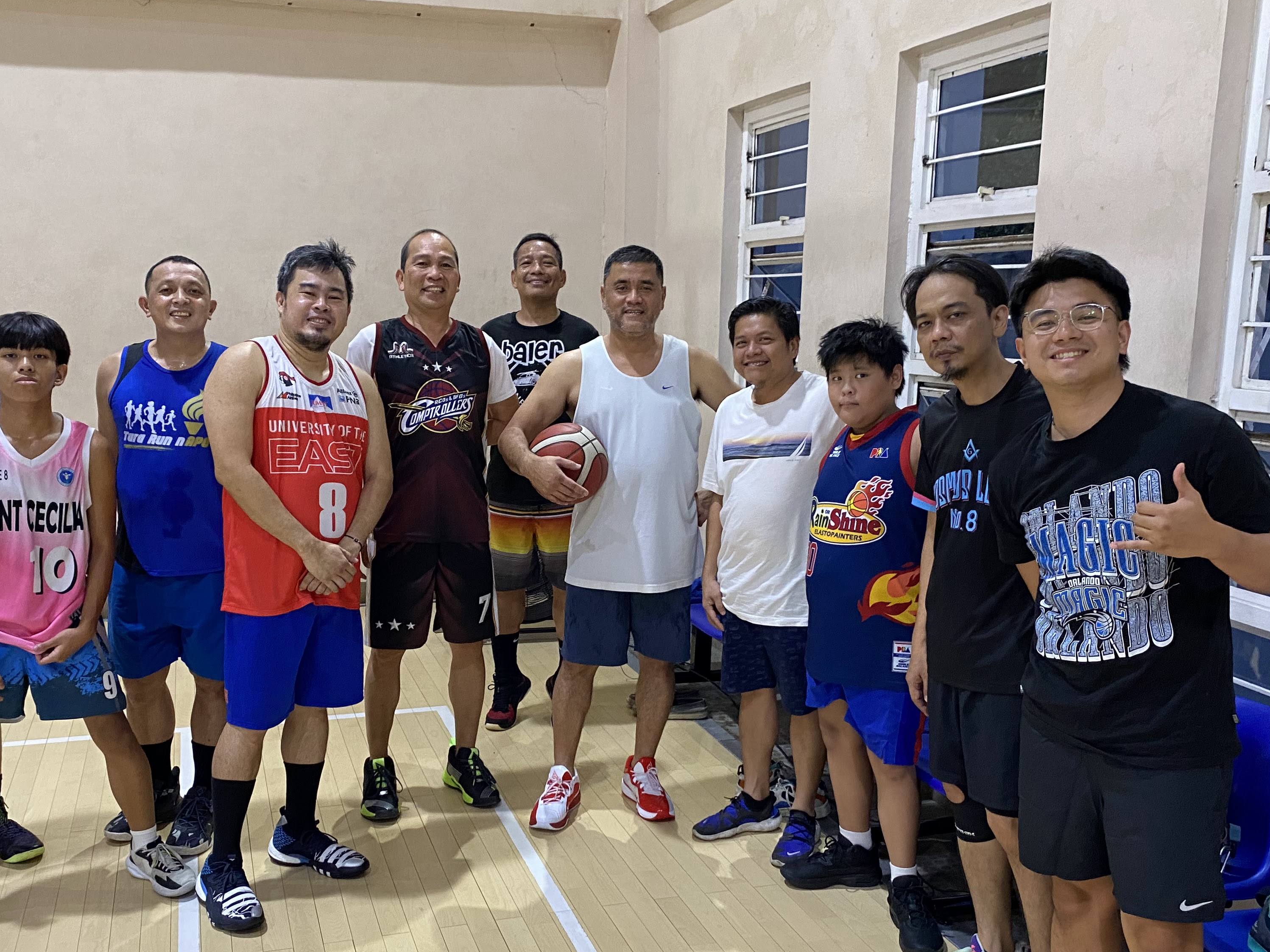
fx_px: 1284
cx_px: 577
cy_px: 542
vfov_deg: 40.6
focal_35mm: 35
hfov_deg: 52.6
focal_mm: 4.25
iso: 250
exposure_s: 1/60
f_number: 1.8
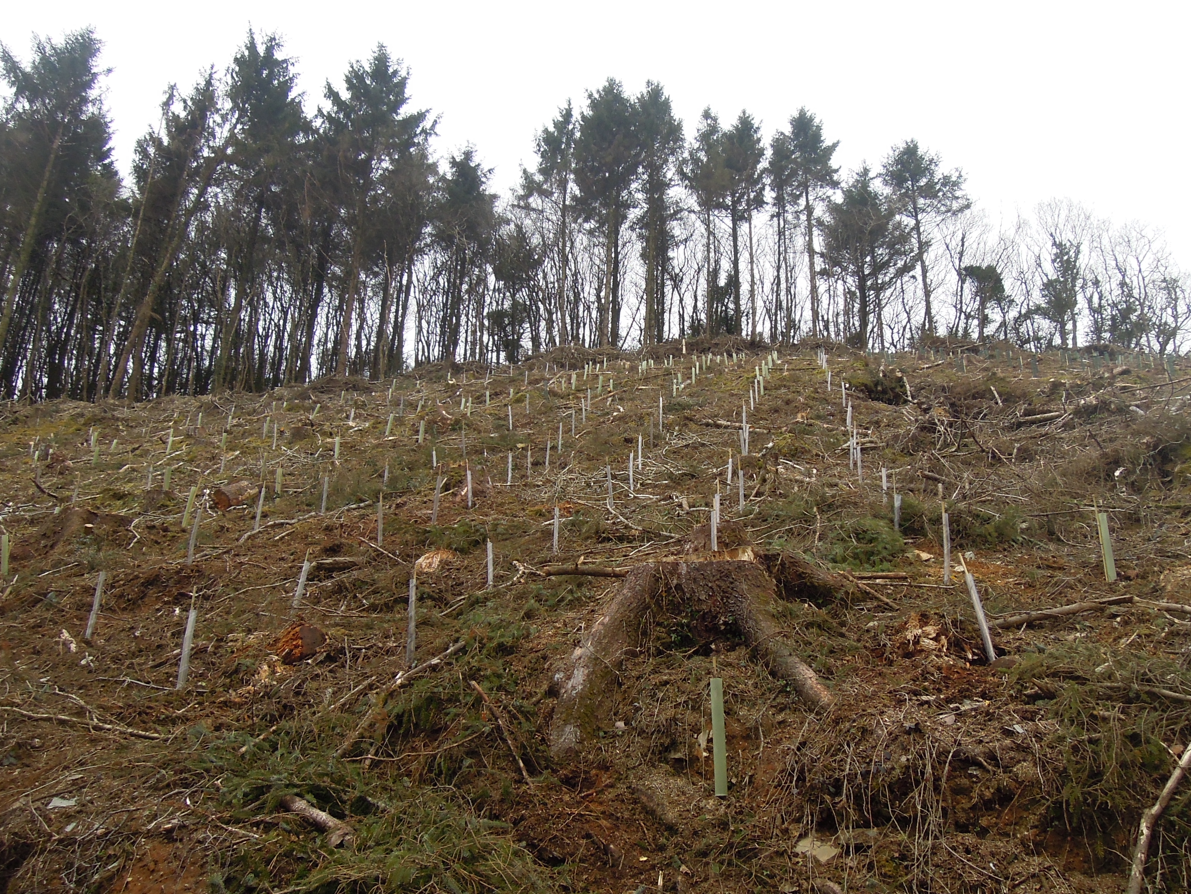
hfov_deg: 61.6
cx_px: 647
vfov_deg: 48.2
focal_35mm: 29
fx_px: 998
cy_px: 442
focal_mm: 4.3
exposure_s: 1/320
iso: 160
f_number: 2.8
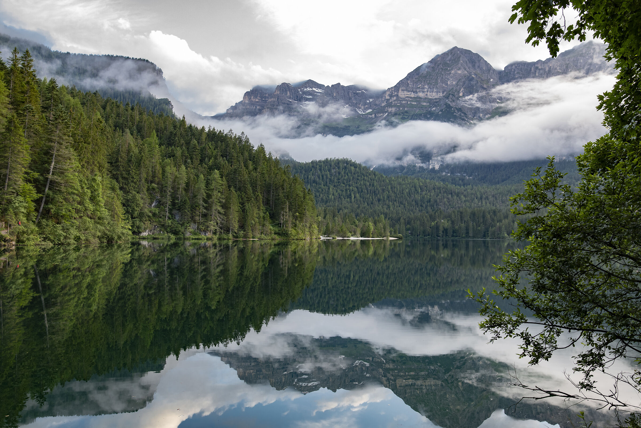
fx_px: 499
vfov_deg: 46.4
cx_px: 320
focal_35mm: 28
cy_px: 214
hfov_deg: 65.5
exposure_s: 1/100
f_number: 5.6
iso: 400
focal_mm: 28
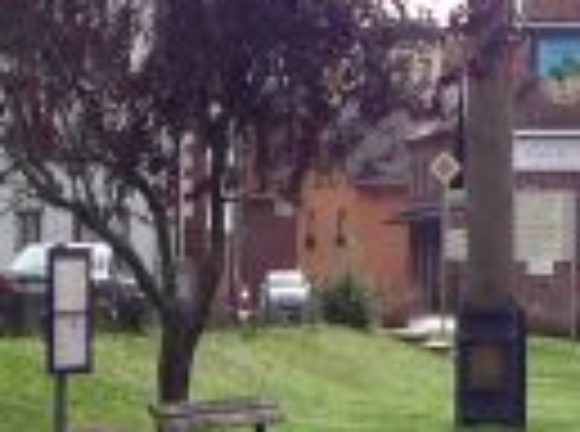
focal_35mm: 194
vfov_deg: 7.6
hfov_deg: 10.1
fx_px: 3241
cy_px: 310
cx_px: 616
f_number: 4
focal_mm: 5.3
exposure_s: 1/320
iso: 100
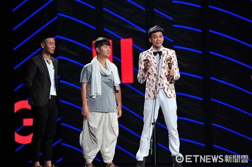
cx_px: 126
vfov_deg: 4.6
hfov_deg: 6.9
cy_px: 84
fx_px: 2098
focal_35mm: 300
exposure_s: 1/160
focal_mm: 300
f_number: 5.6
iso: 3200
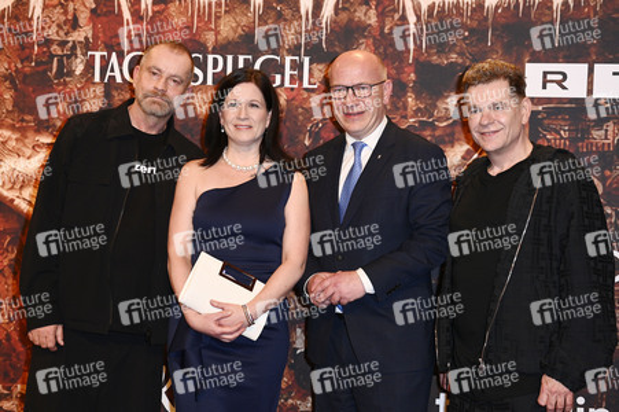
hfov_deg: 32.4
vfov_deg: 21.9
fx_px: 1065
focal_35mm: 62
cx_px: 310
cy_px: 206
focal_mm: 62
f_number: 5.6
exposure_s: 1/250
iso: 1600
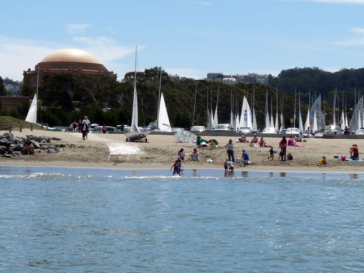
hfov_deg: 21.0
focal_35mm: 93
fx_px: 978
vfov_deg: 15.9
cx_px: 223
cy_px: 111
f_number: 4.5
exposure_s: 1/1000
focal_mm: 13.3
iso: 100
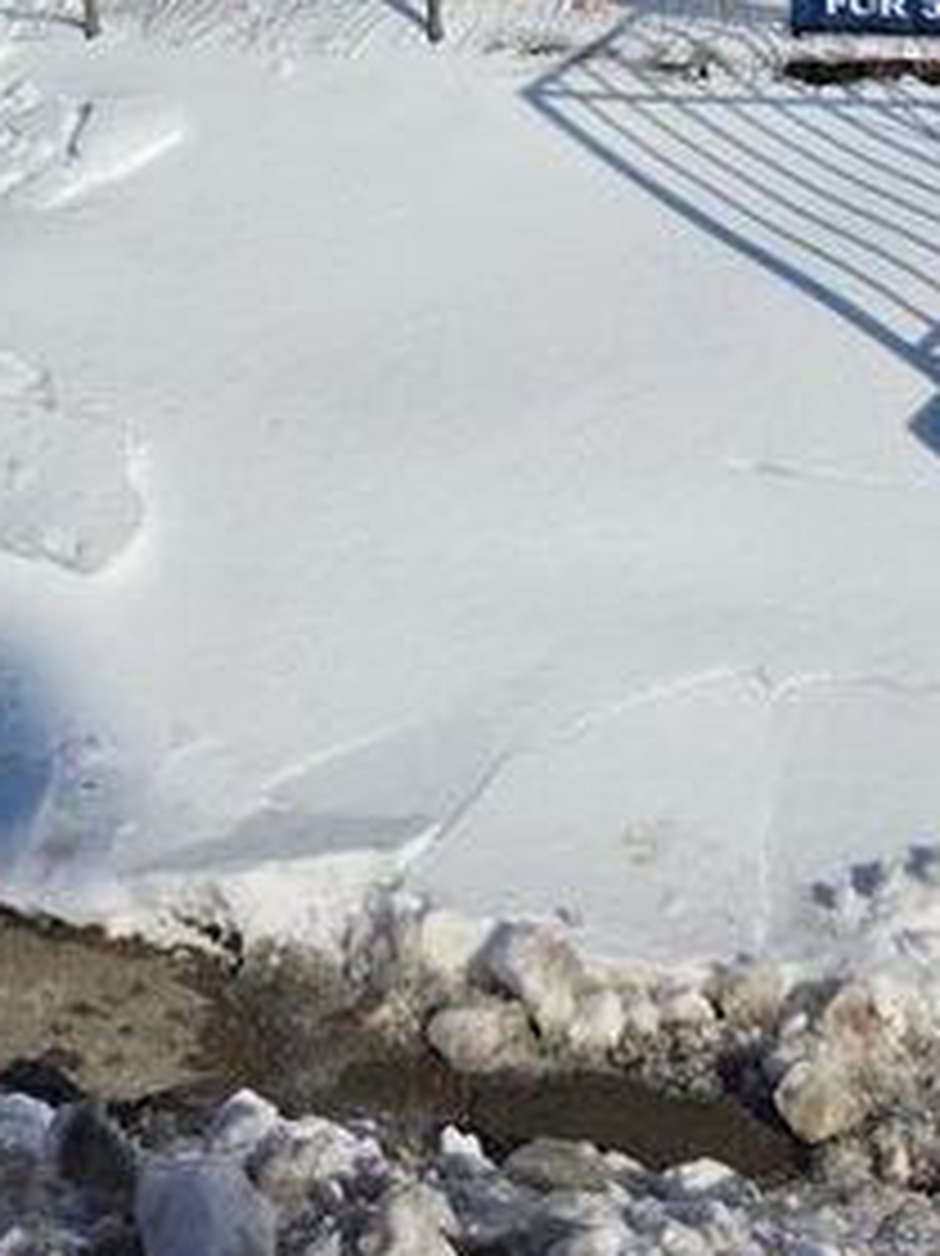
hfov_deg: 26.4
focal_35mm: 55
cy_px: -205
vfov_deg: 30.4
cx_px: 342
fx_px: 1993
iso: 12
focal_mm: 6.3
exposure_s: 1/2005
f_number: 1.7
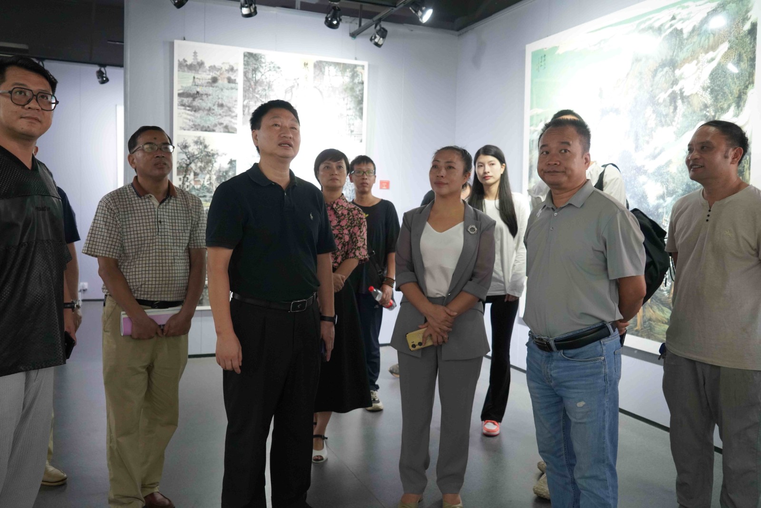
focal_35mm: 31
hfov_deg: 60.3
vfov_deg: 42.3
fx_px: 655
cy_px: 254
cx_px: 380
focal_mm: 31
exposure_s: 1/160
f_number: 4
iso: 3200
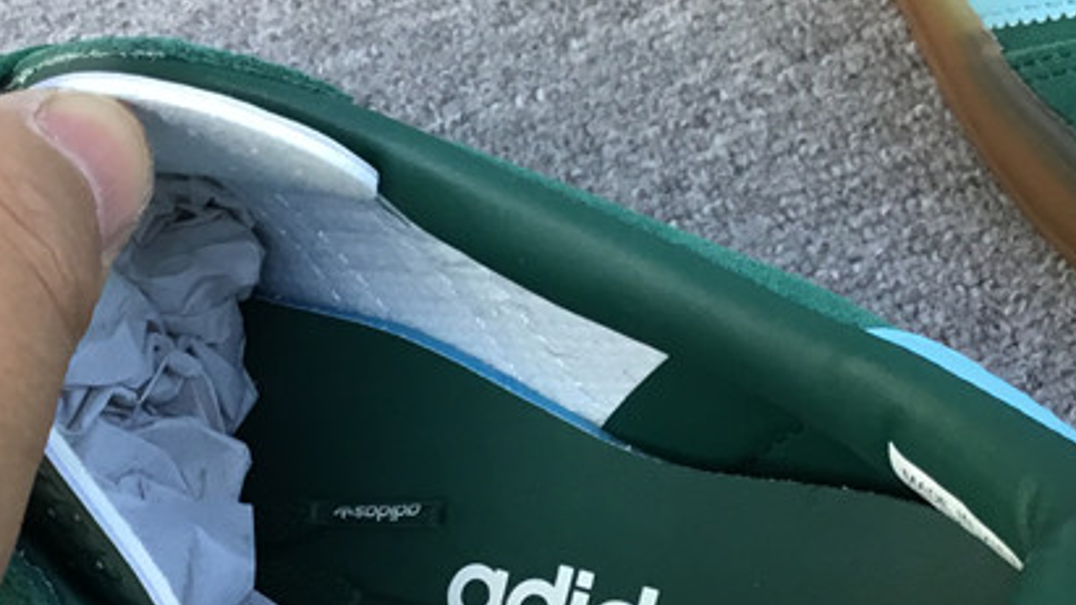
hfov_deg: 28.6
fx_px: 2111
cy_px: 528
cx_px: 461
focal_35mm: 74
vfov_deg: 16.1
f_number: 2.4
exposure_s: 1/33
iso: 32
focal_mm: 3.3
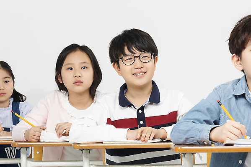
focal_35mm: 185
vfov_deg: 7.4
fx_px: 1290
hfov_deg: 11.1
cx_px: 126
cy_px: 84
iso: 100
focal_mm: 185
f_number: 16
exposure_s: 1/125
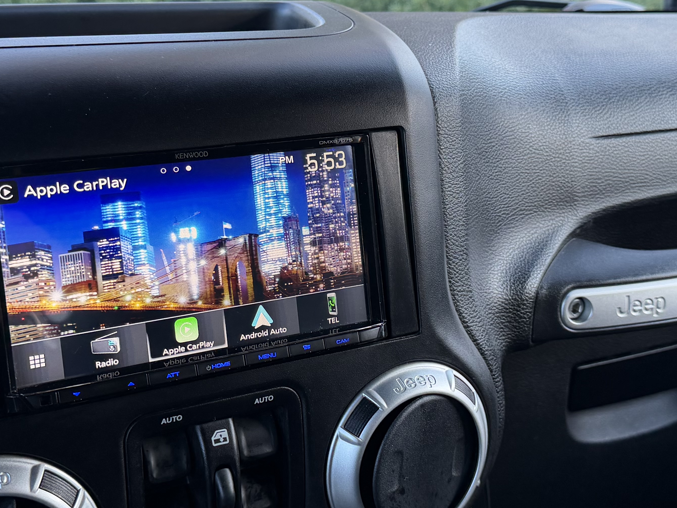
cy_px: 226
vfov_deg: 28.5
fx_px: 997
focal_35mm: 51
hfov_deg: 37.5
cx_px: 357
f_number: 1.78
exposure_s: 1/121
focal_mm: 6.76
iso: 160
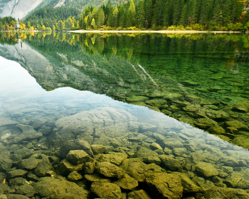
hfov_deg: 55.0
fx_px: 236
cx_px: 93
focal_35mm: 32
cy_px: 134
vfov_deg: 45.1
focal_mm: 16
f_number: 9
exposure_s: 1/20
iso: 100
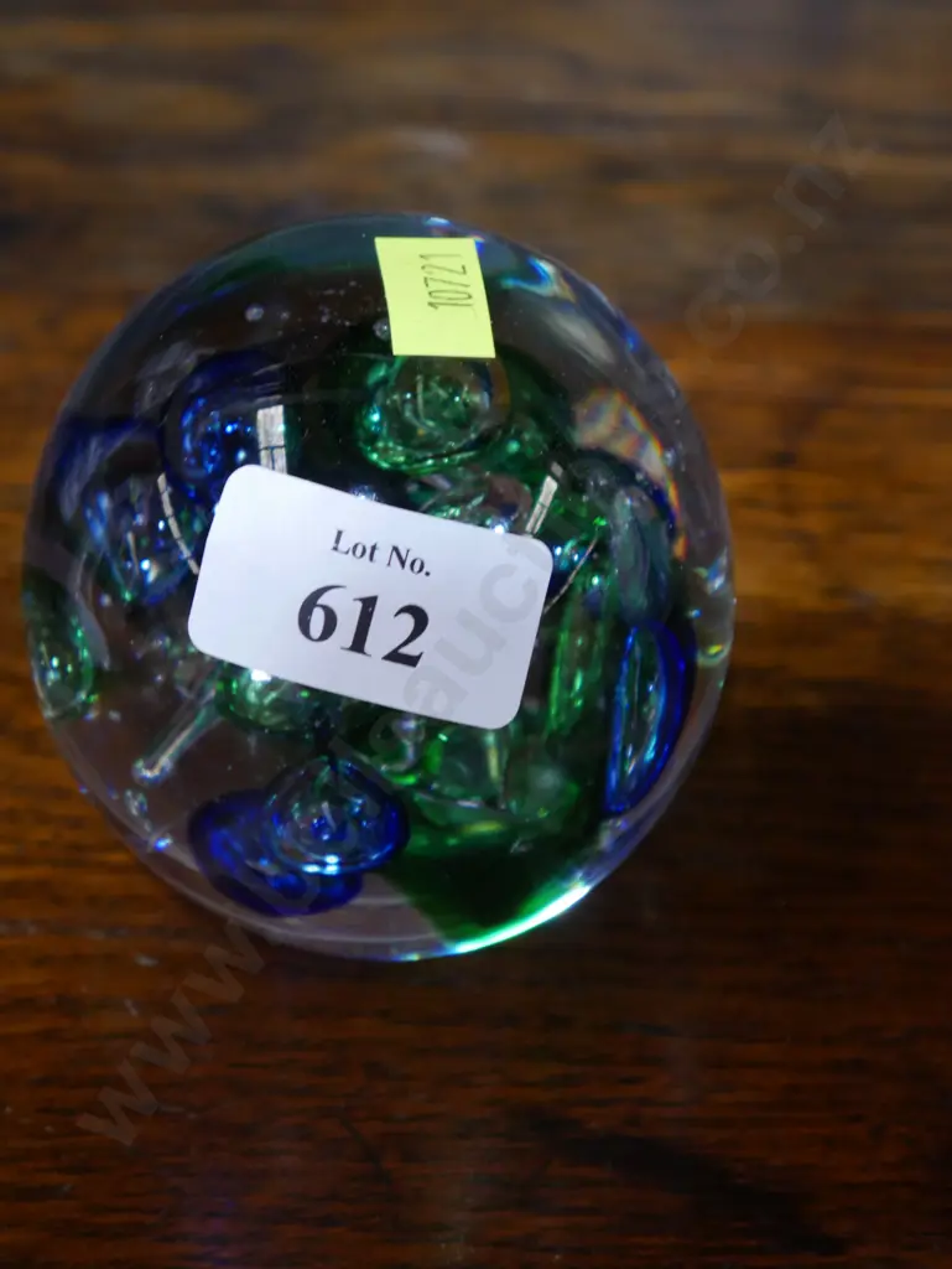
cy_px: 634
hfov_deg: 17.6
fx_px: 3078
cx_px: 476
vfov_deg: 23.3
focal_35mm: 84
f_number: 5.6
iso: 1250
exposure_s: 1/100
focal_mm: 42
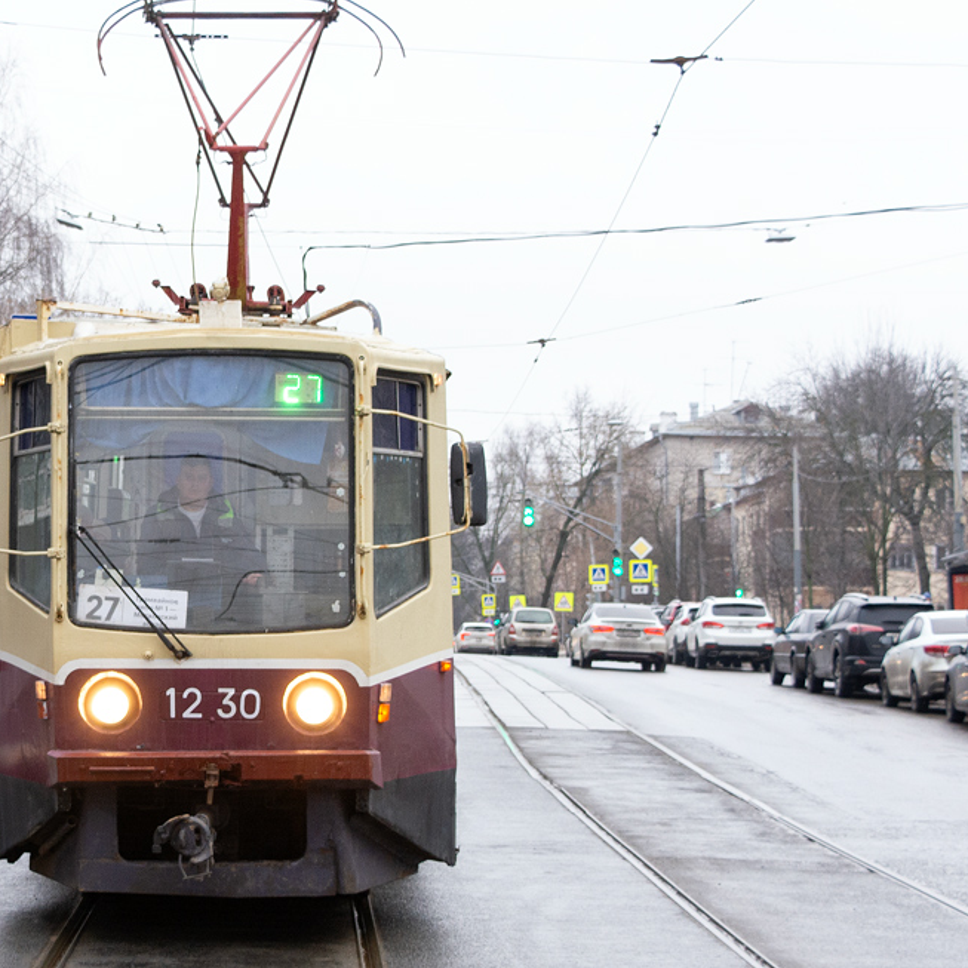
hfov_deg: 19.4
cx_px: 219
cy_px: 509
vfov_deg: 19.5
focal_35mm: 89
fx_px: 2811
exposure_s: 1/125
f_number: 5.6
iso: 280
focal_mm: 35
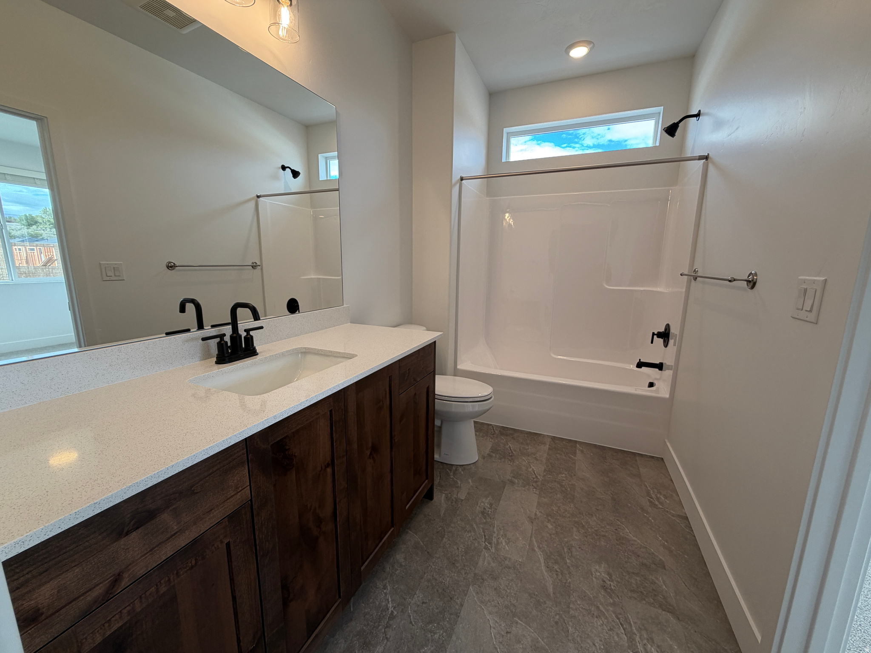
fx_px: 352
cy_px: 326
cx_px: 436
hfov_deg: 102.1
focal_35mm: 14
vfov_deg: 85.7
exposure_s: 1/120
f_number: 2.2
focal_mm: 2.22
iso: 64
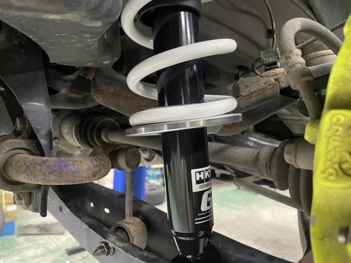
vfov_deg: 53.0
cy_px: 132
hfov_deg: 67.3
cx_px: 176
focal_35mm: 26
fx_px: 264
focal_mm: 4.2
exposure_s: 1/33
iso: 500
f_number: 1.6
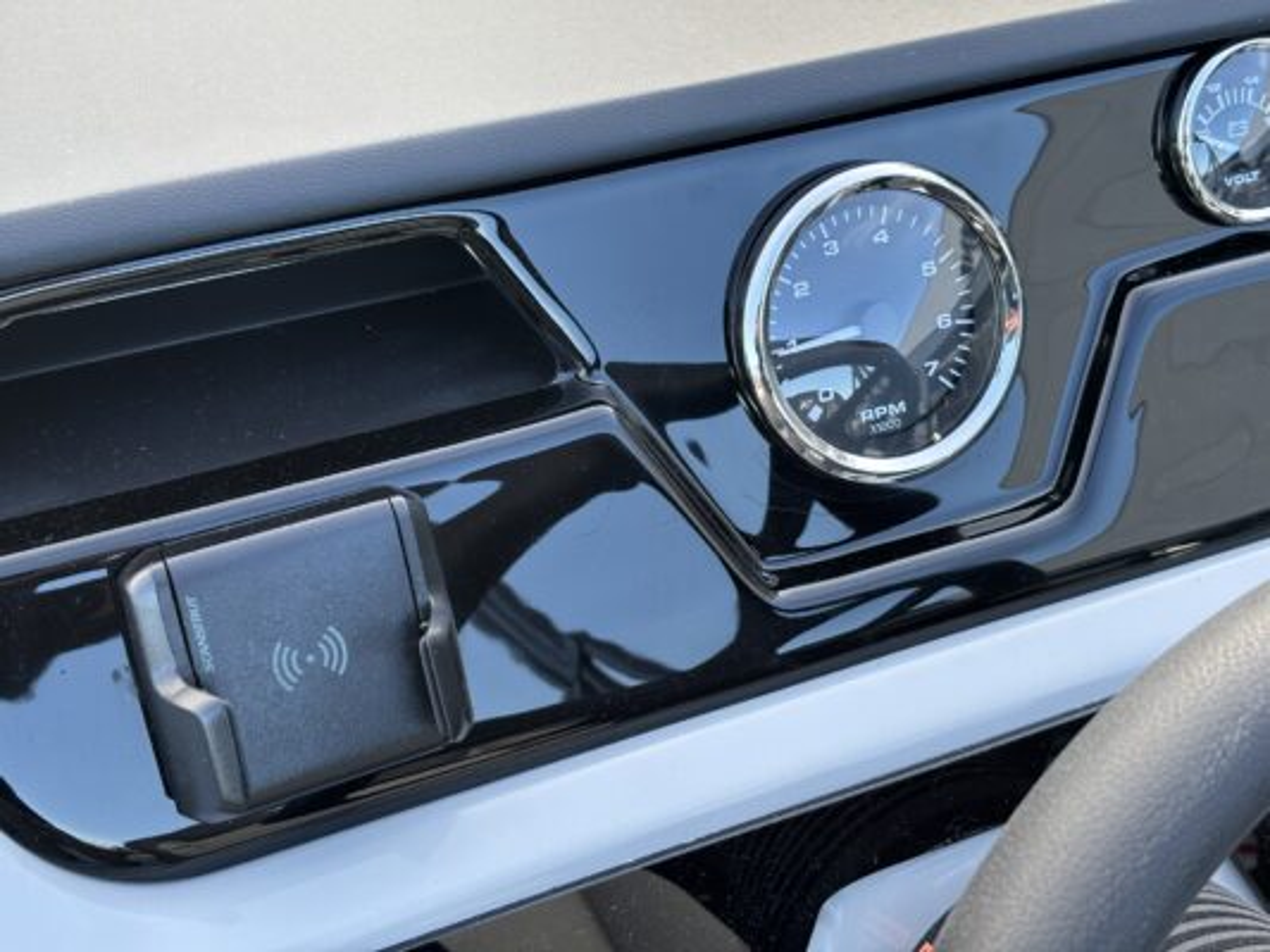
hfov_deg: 36.8
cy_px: 476
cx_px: 635
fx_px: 1908
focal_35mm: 52
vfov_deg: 28.0
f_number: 1.6
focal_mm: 5.96
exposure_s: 1/121
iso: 50
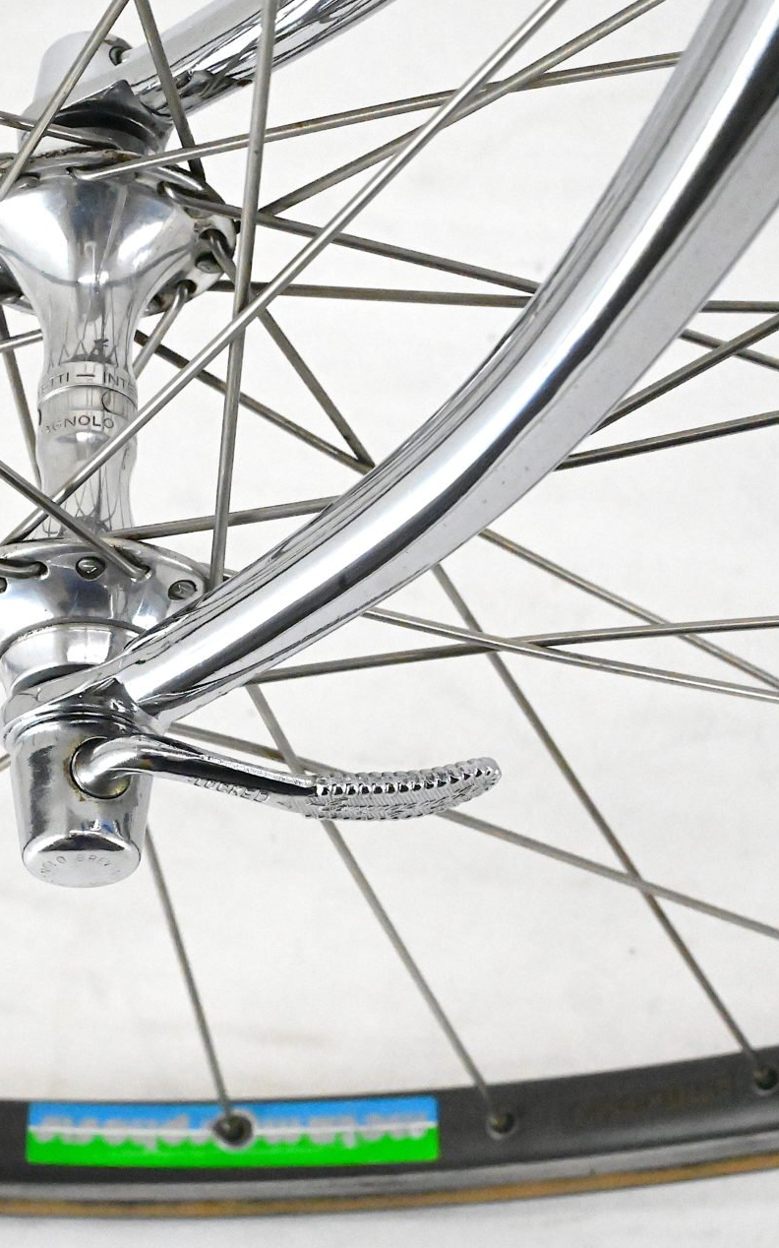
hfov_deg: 12.0
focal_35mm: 108
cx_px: 91
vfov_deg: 19.3
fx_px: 3670
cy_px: 624
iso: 25600
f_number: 20
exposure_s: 1/640
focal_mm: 70
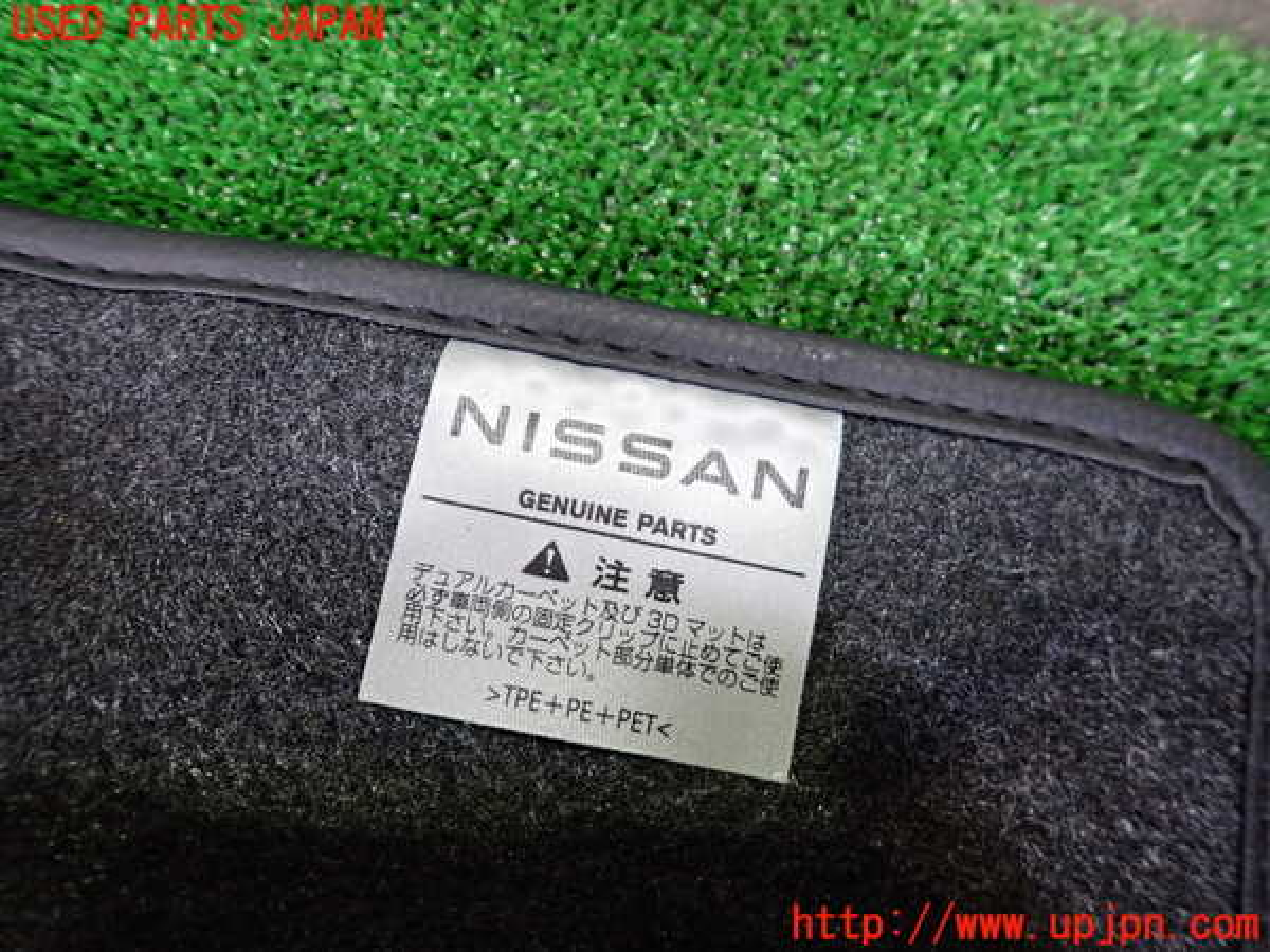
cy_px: 476
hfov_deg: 69.4
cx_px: 635
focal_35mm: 25
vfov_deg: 54.9
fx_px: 917
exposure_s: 1/30
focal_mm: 4.5
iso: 400
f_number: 2
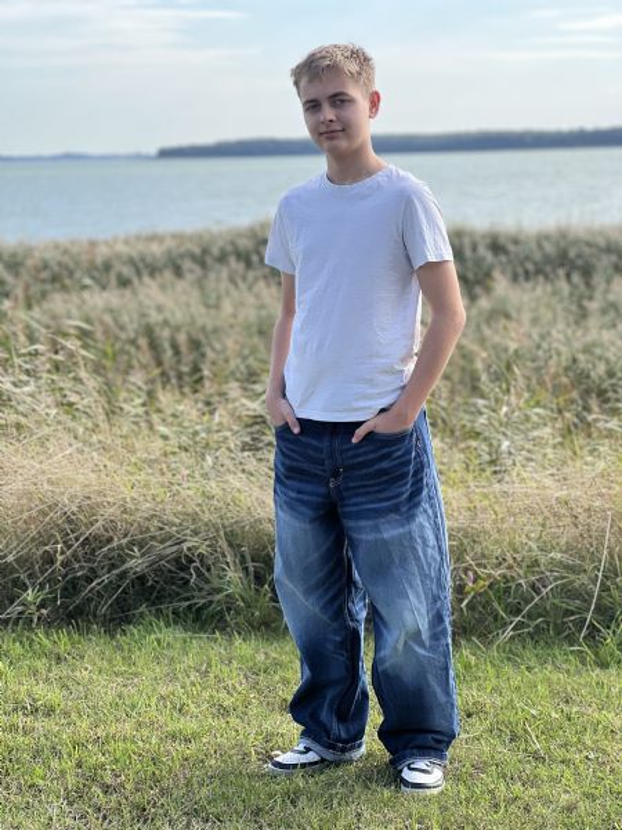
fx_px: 1845
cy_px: 415
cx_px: 311
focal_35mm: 77
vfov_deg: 25.3
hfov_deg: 19.1
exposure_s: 1/283
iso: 25
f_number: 2.8
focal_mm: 9
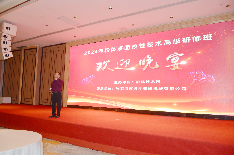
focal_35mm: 27
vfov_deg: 47.7
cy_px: 78
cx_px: 117
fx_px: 175
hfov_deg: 67.5
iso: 125
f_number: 3.5
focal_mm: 18
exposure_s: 1/60
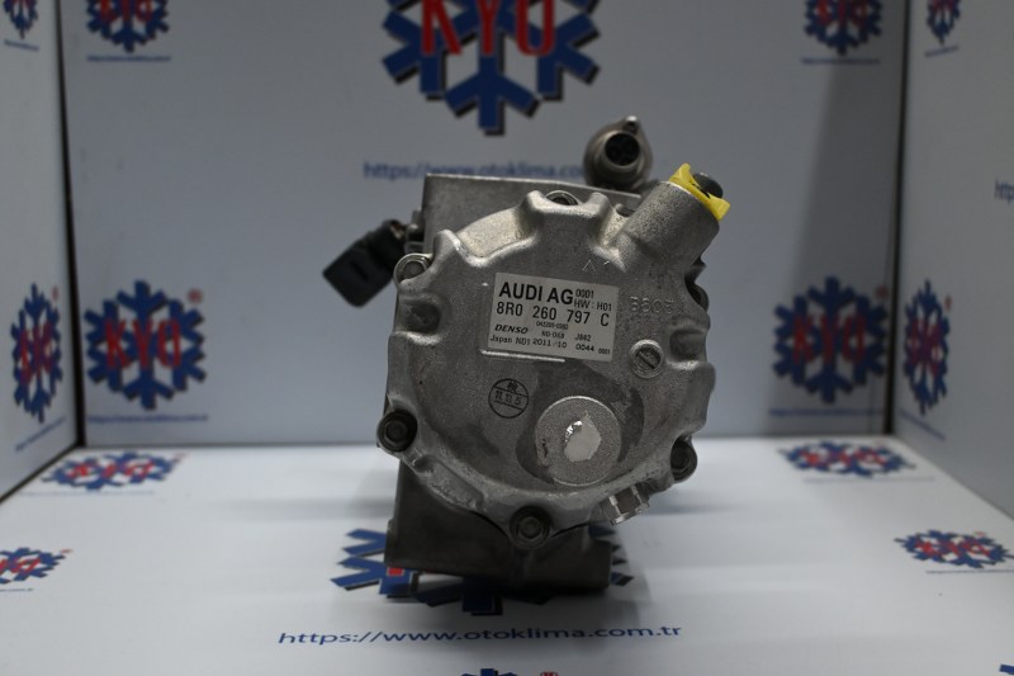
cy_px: 338
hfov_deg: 48.7
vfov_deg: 33.6
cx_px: 507
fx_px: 1119
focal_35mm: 40
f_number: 4.5
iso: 720
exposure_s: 1/125
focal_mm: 26.5
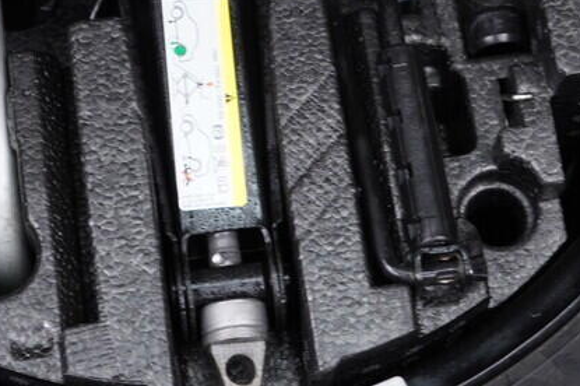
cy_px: -28
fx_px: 2012
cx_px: 164
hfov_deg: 16.3
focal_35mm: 125
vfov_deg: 10.8
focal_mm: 24
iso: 320
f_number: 2.8
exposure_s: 1/40
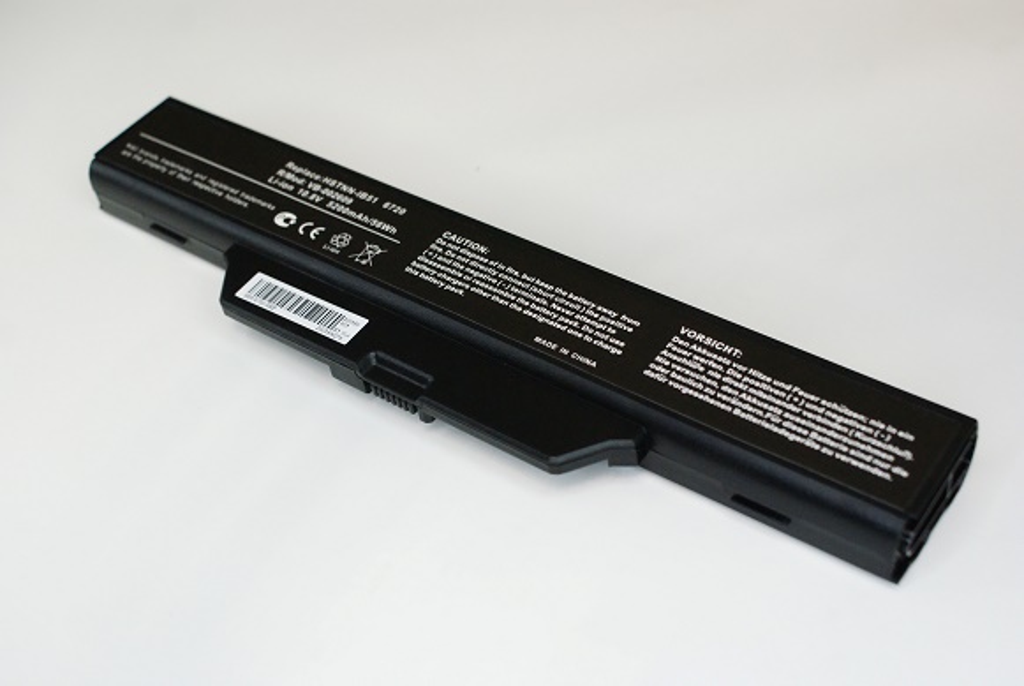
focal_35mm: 45
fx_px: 1282
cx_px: 512
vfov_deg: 29.9
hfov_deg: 43.6
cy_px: 343
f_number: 5
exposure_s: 1/160
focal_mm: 30
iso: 1600
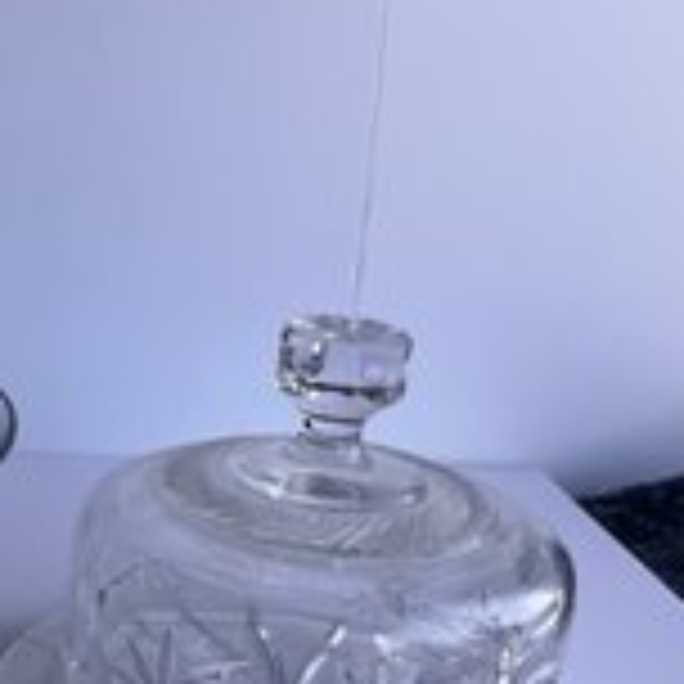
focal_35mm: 52
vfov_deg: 32.1
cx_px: -20
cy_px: 520
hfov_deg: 30.2
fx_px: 1162
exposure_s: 1/1117
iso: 50
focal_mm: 5.1
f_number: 1.6
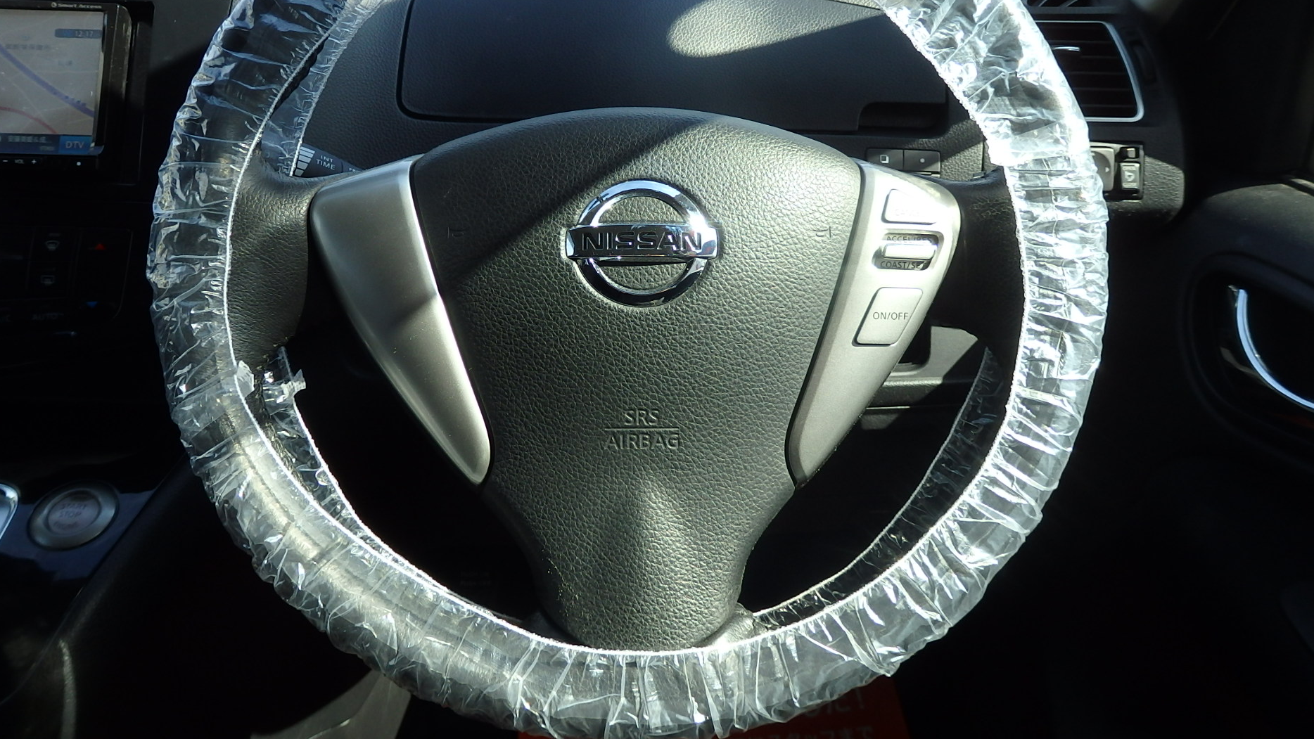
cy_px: 255
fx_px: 976
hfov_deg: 67.9
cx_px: 644
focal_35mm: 28
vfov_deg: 41.1
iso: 125
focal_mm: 4.5
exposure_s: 1/500
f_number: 3
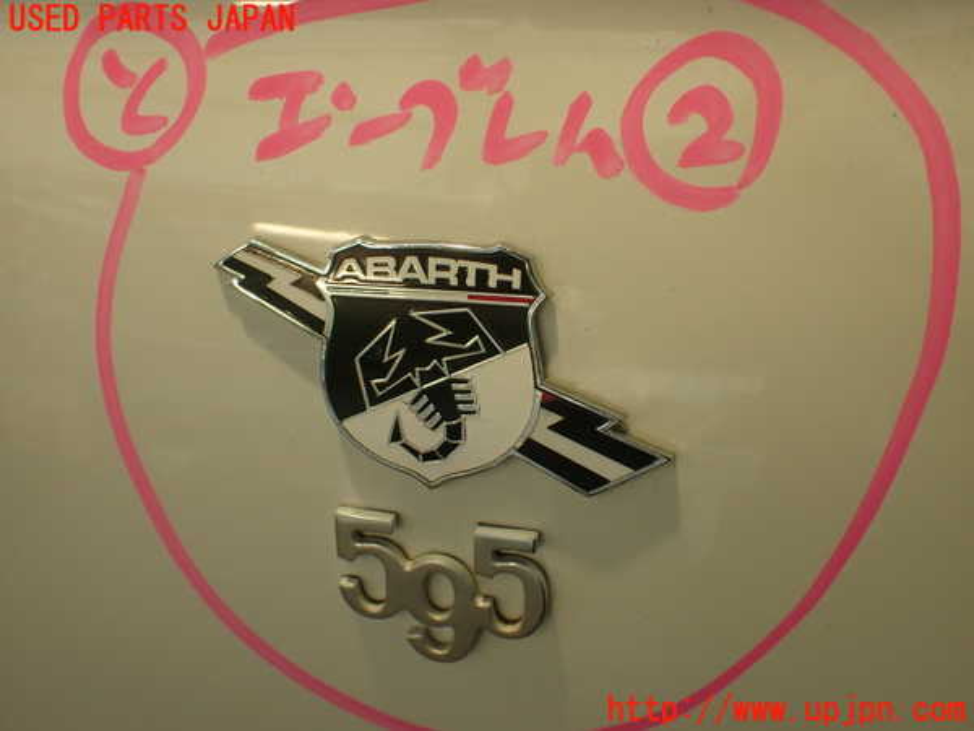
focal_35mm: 32
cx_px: 487
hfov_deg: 56.8
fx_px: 900
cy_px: 366
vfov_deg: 44.2
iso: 200
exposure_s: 1/60
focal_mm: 5.79
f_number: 2.4
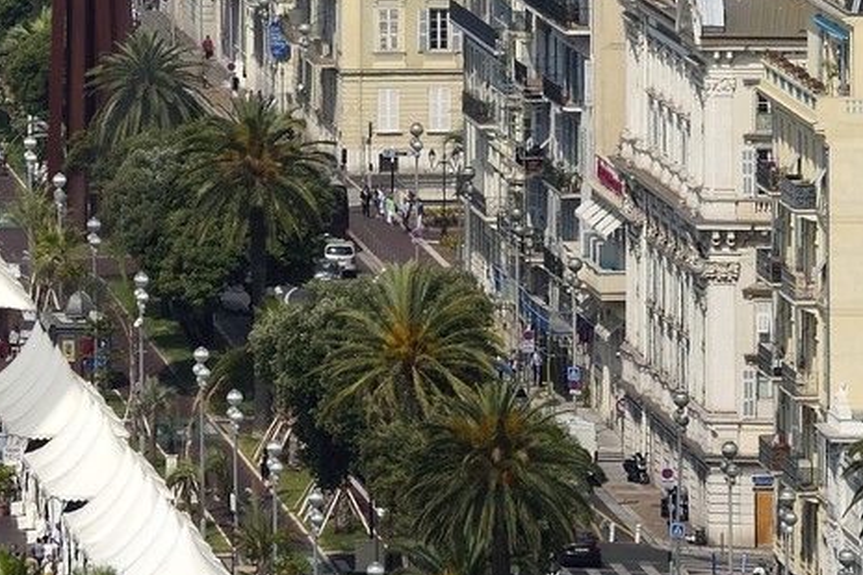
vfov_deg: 2.4
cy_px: -70
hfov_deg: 3.6
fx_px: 13615
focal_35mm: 568
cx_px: -557
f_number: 16
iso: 200
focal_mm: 165
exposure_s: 1/250
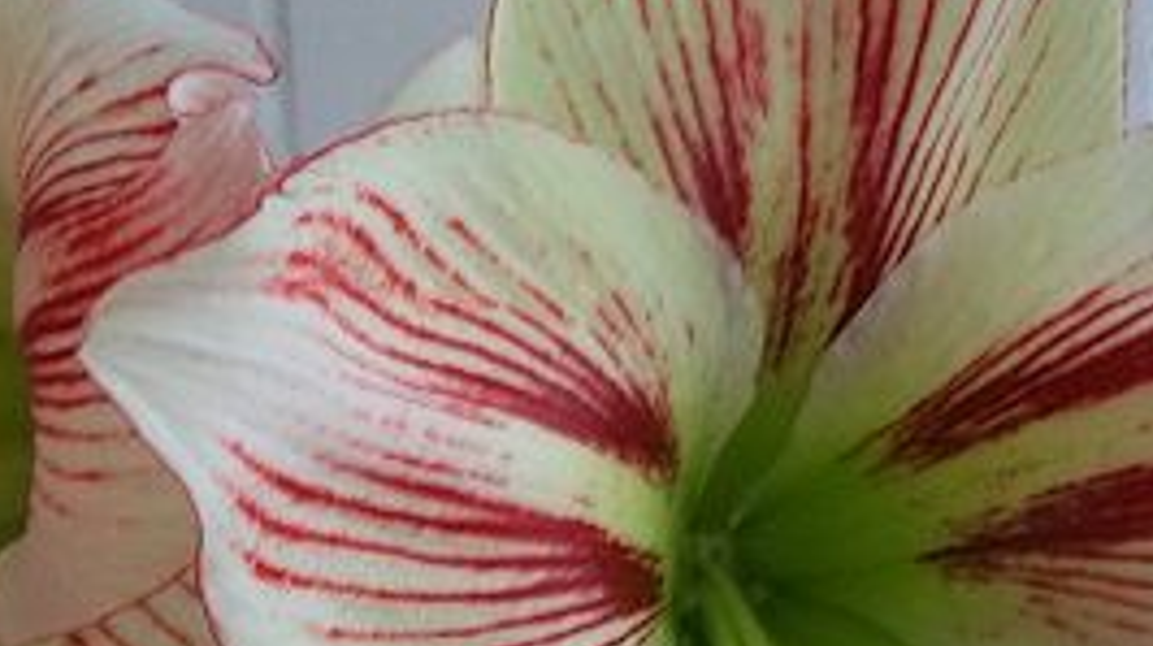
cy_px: 564
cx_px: 672
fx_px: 2566
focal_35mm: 84
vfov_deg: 14.2
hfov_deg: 25.3
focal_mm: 5.7
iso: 160
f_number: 2.9
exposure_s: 1/13
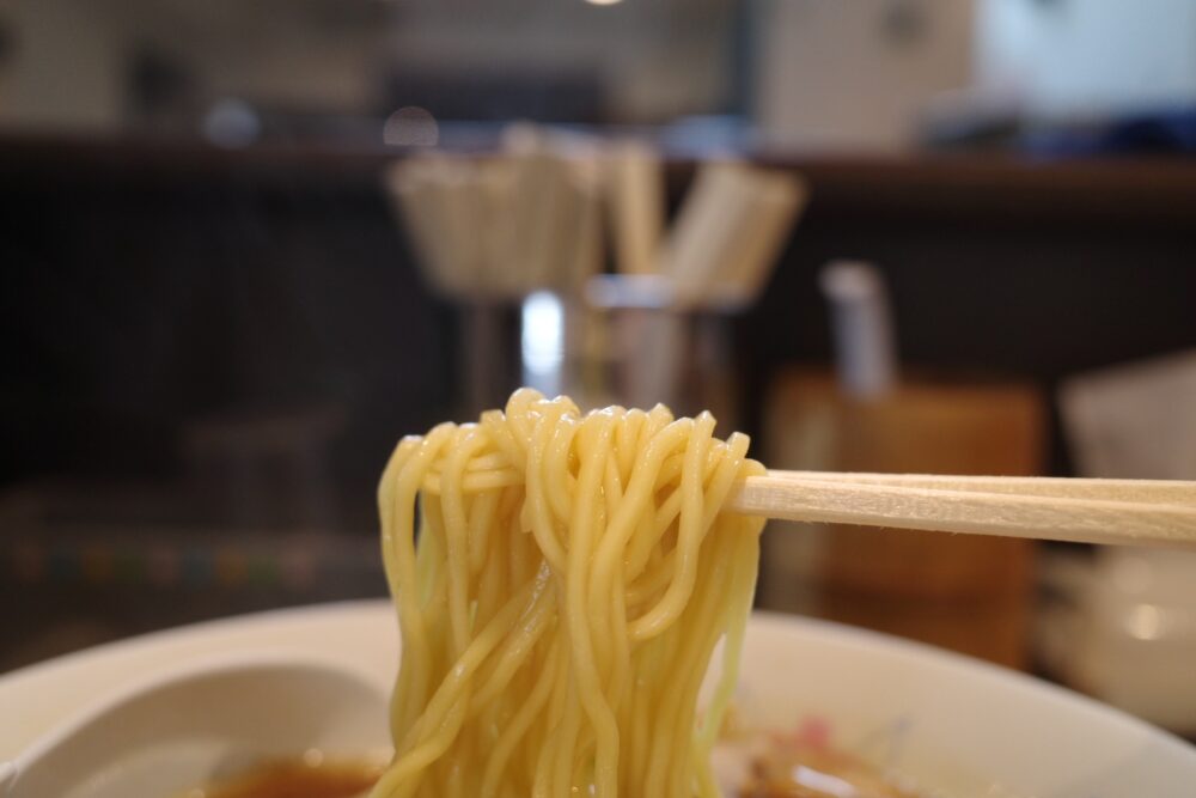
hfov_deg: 65.5
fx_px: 930
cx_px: 598
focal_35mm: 28
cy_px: 399
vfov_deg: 46.4
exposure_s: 1/30
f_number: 2.8
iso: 400
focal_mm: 18.3
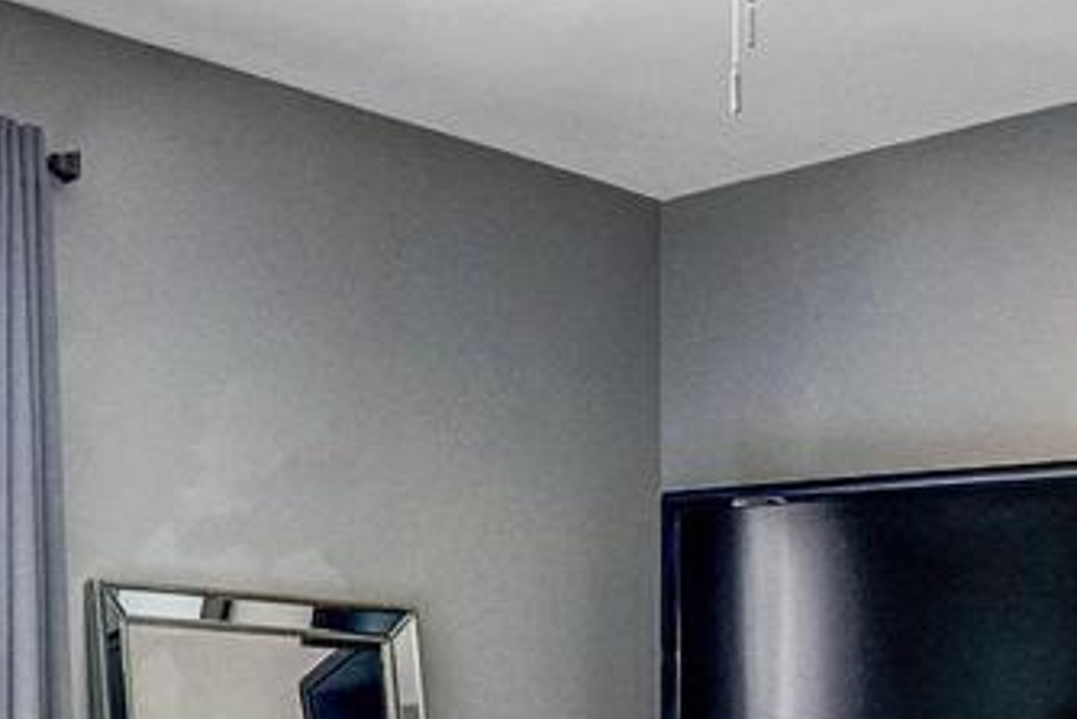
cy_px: 806
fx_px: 2065
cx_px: 406
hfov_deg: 29.1
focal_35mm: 69
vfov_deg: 18.9
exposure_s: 1/50
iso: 1250
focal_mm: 16
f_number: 8
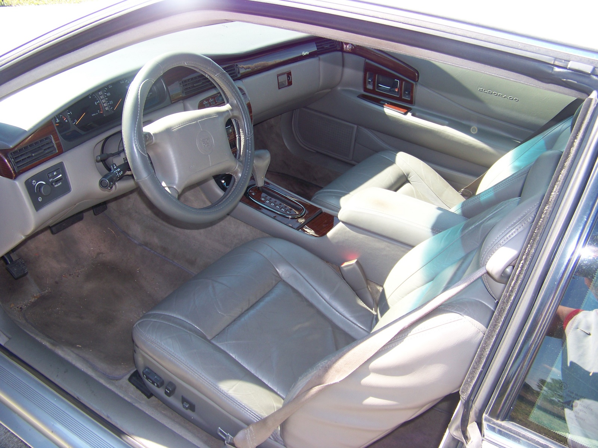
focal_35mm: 36
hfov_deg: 51.4
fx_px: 622
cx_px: 299
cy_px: 224
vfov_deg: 39.7
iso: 64
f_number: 2.8
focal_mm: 5.85
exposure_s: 1/125
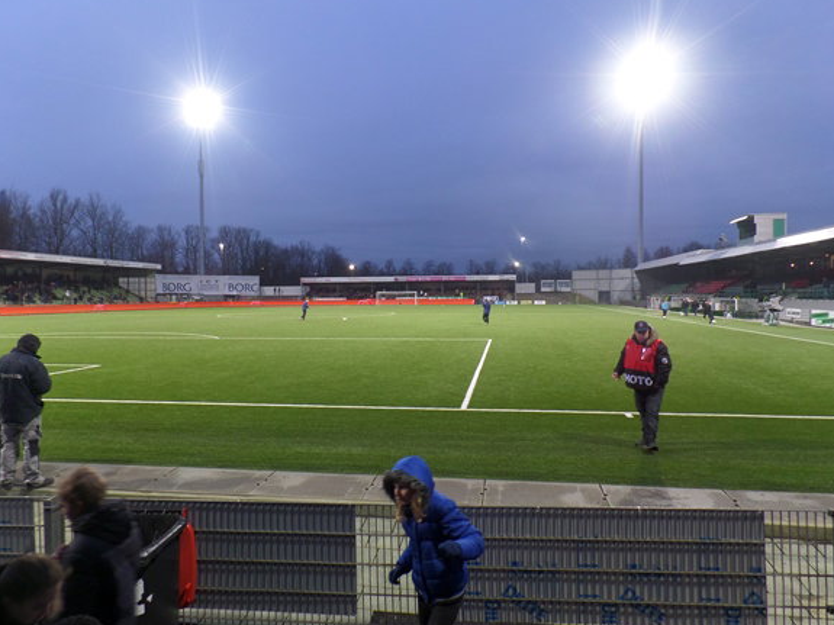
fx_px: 578
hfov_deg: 71.6
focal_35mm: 24
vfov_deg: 56.8
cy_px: 306
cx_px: 409
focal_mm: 4.1
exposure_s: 1/30
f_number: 2.8
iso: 200
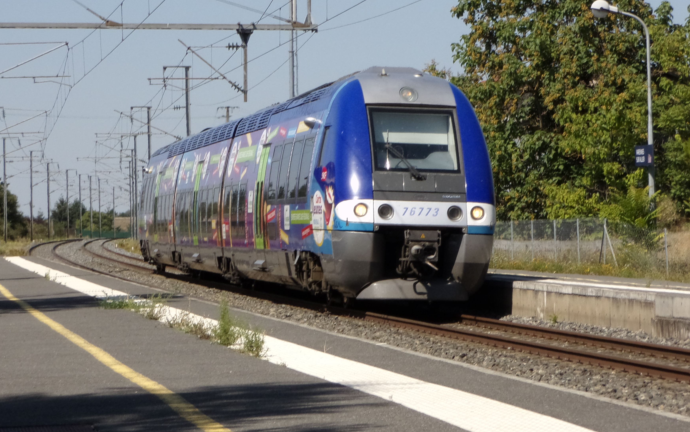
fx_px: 3272
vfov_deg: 7.5
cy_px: 180
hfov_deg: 12.0
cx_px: 380
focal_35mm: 174
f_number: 6.1
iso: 80
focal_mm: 22.2
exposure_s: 1/420
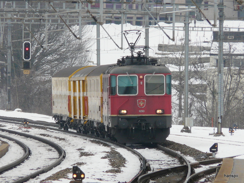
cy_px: 92
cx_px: 122
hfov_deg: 4.7
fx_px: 2984
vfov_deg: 3.5
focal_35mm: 423
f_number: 5.6
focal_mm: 69.4
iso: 100
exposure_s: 1/320
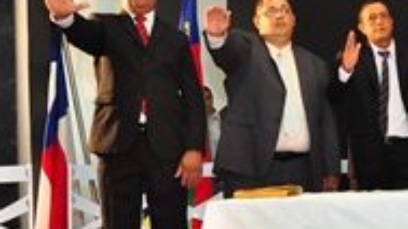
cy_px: 156
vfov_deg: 15.4
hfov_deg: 25.1
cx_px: 453
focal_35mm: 78
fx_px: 846
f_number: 5.6
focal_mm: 21
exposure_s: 1/60
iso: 1600
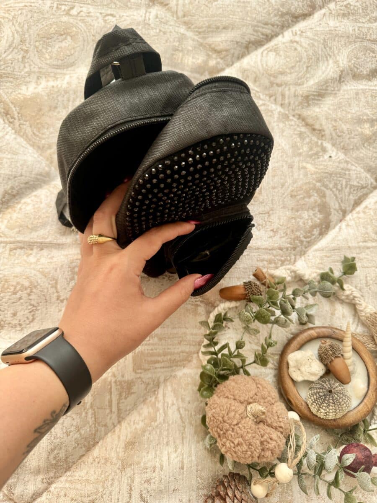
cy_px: 252
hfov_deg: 56.8
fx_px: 349
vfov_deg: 71.6
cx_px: 188
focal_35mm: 24
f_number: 1.78
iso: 100
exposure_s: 1/121
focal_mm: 6.76
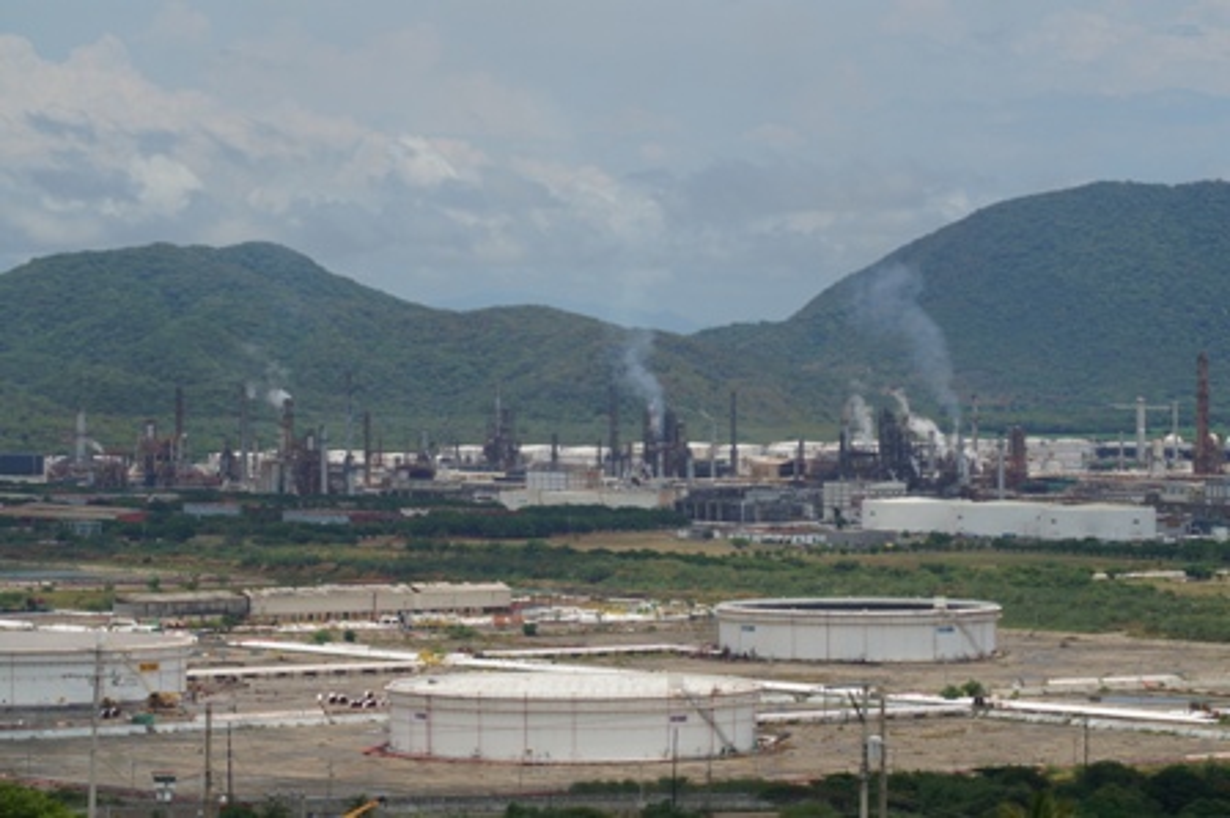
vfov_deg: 8.3
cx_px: 615
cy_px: 409
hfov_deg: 12.5
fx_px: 5633
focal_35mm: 165
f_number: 11
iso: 100
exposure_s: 1/250
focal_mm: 110
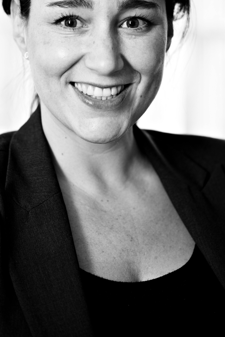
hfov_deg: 9.1
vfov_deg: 13.6
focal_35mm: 151
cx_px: 85
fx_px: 1414
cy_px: 103
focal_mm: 105
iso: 400
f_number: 3.5
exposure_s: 1/60
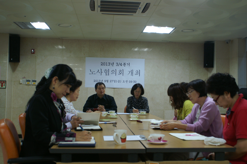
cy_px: 82
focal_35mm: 39
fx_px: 267
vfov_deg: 34.1
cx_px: 124
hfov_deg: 49.6
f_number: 4.5
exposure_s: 1/50
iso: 500
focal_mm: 26
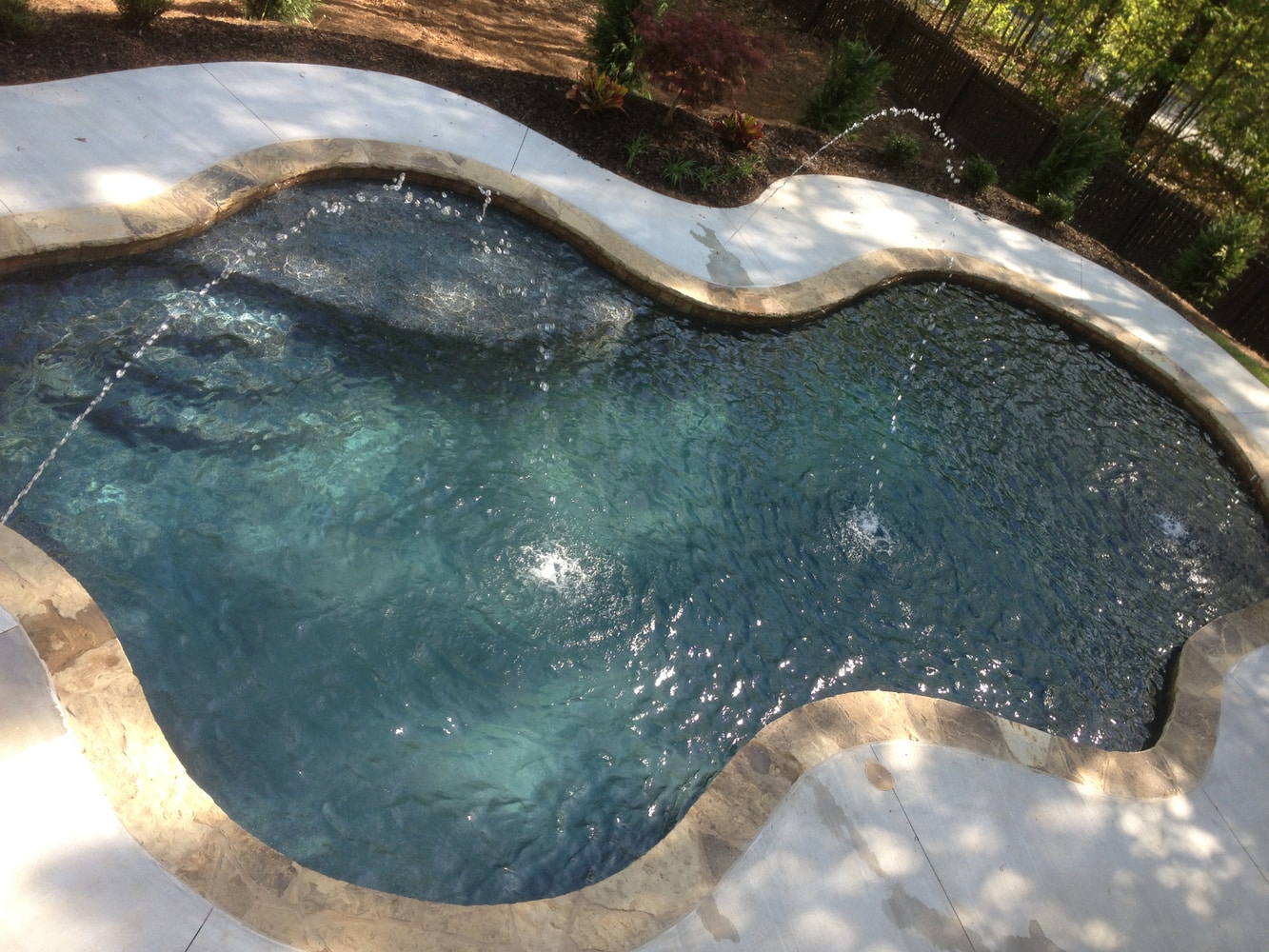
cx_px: 634
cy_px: 476
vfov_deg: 40.7
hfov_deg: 52.6
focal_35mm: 35
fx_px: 1283
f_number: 2.4
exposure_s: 1/263
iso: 50
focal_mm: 4.28
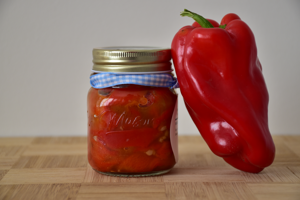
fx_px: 875
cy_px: 100
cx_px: 150
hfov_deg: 19.5
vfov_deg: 13.0
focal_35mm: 105
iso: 200
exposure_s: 1/80
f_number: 6.3
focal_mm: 70
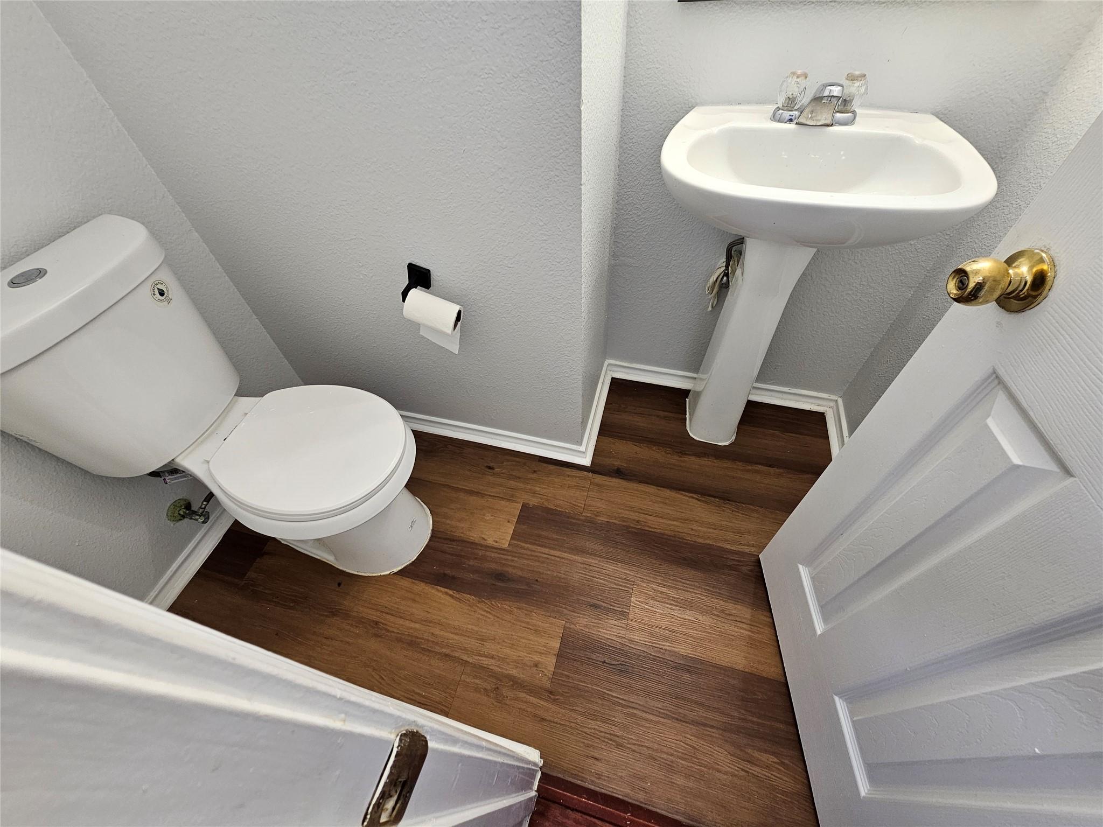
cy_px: 414
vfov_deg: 89.9
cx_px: 552
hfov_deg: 106.2
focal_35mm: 13
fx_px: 414
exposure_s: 1/60
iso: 80
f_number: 2.2
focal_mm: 2.2
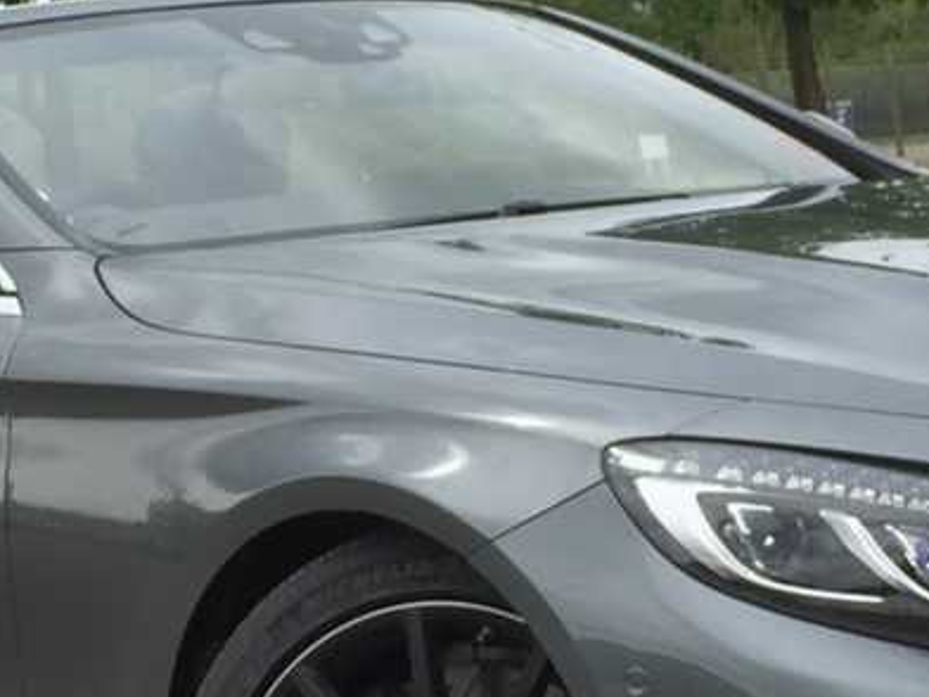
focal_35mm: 148
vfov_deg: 10.0
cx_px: 453
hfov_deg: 13.3
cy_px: 332
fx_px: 3972
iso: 32
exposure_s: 1/1412
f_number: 2.2
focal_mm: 4.15
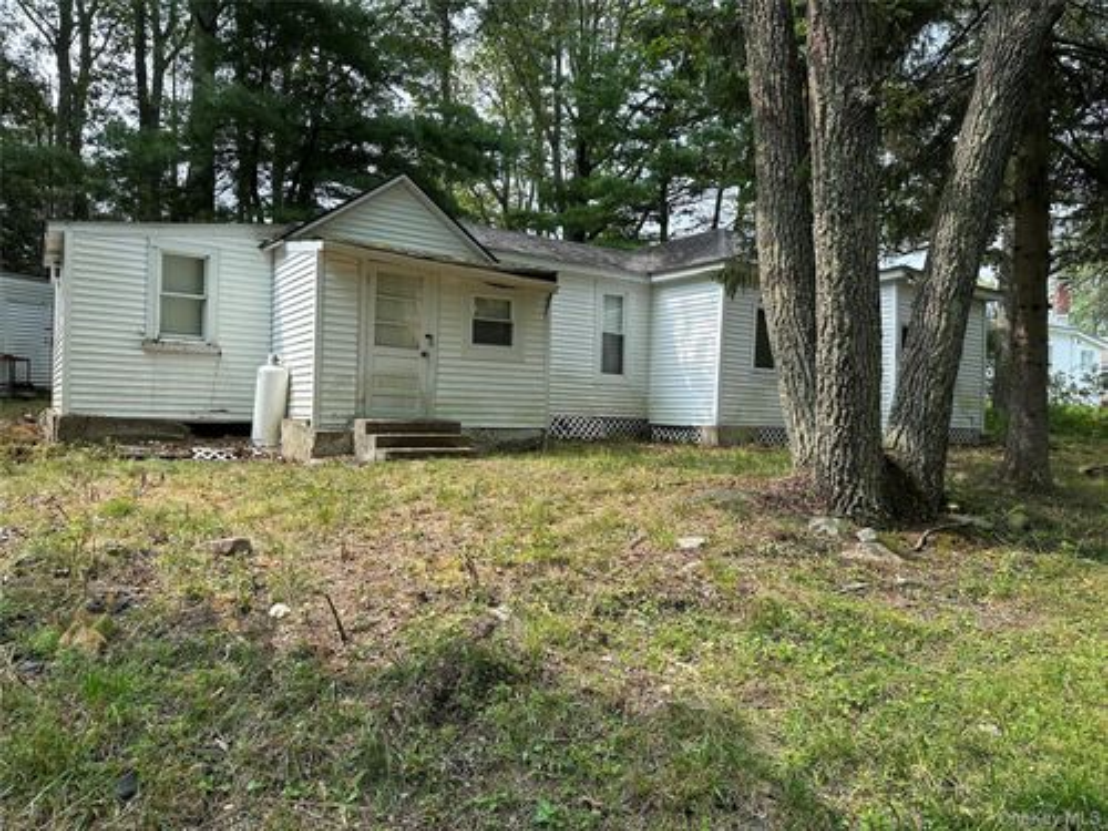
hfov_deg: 71.6
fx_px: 768
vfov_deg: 56.8
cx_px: 554
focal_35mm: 24
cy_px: 416
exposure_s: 1/1183
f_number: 1.78
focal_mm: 6.86
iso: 80
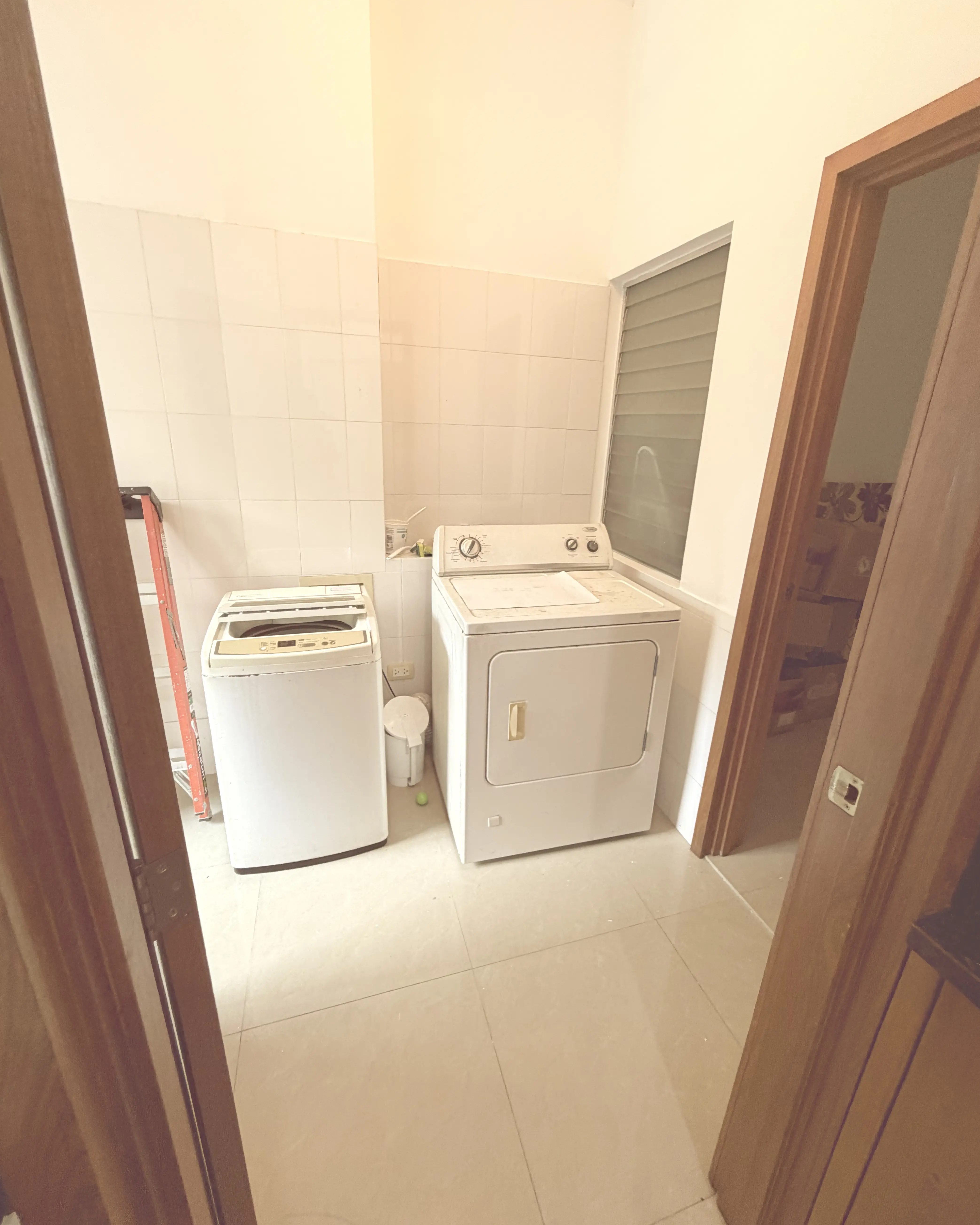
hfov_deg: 84.0
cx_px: 500
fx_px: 544
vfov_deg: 96.8
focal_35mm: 15
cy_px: 609
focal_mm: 2.22
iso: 200
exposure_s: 1/60
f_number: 2.2
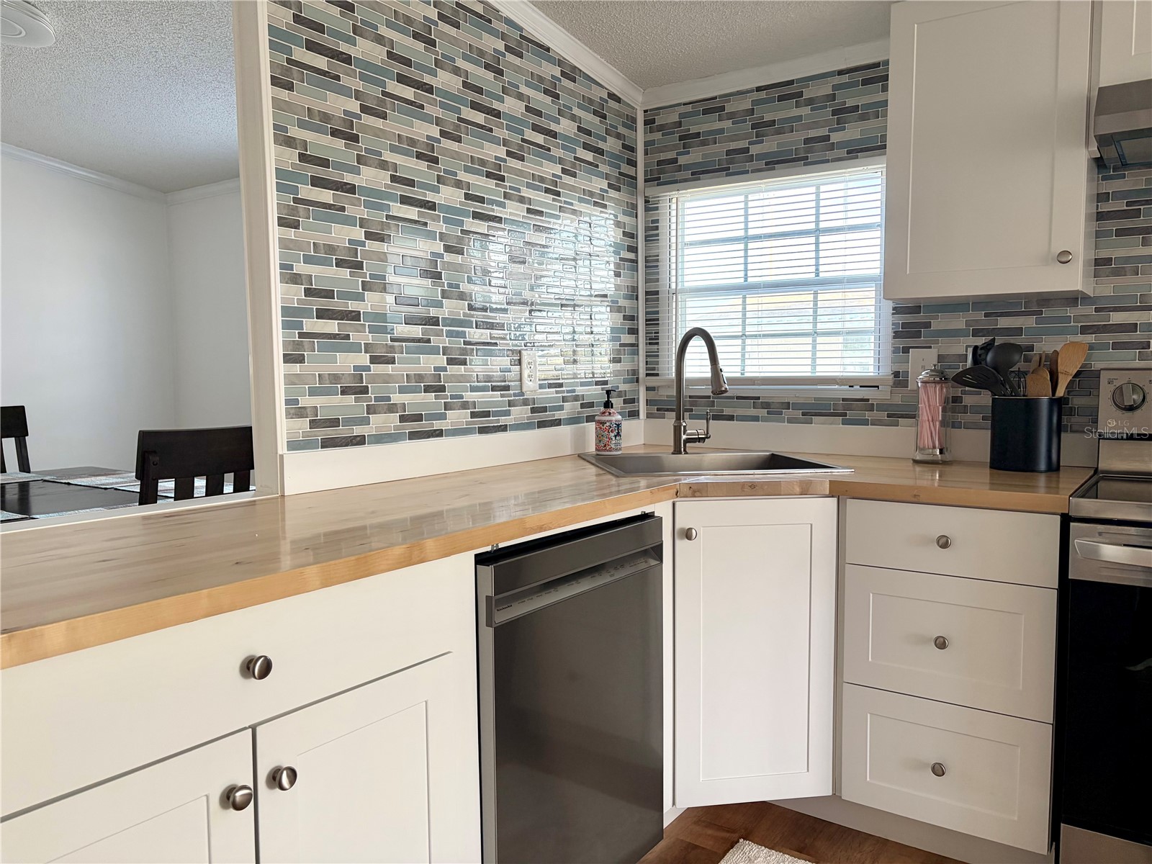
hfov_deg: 67.3
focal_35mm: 26
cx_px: 576
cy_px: 432
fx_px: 865
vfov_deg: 53.1
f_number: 1.6
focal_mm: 5.96
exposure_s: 1/132
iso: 125
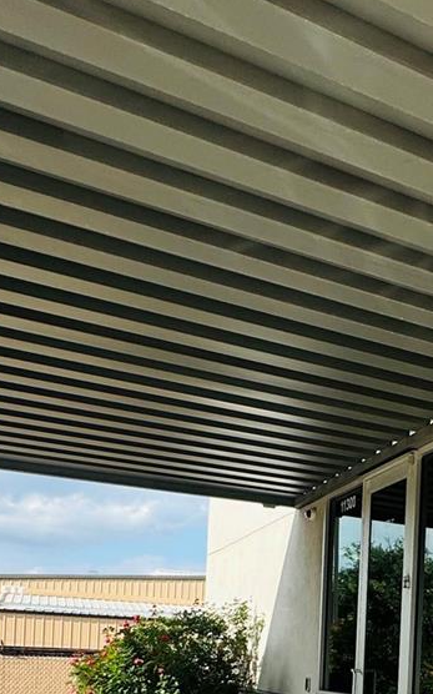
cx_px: 483
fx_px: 775
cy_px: 655
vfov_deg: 43.1
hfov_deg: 28.2
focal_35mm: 41
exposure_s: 1/1299
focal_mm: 2.22
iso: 50
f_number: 2.2
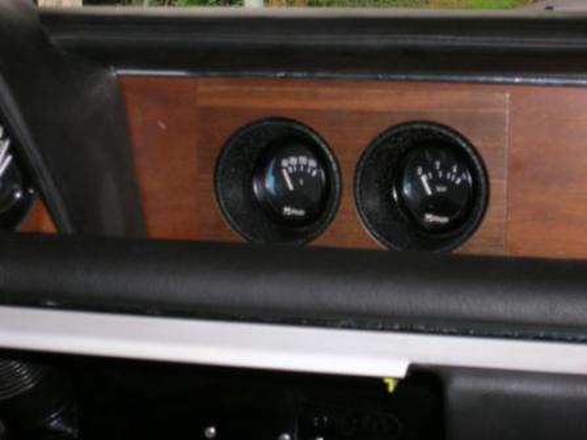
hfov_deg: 22.8
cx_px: 294
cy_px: 220
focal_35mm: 86
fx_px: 1458
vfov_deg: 17.2
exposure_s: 1/60.1
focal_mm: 14.3
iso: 54
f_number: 4.4
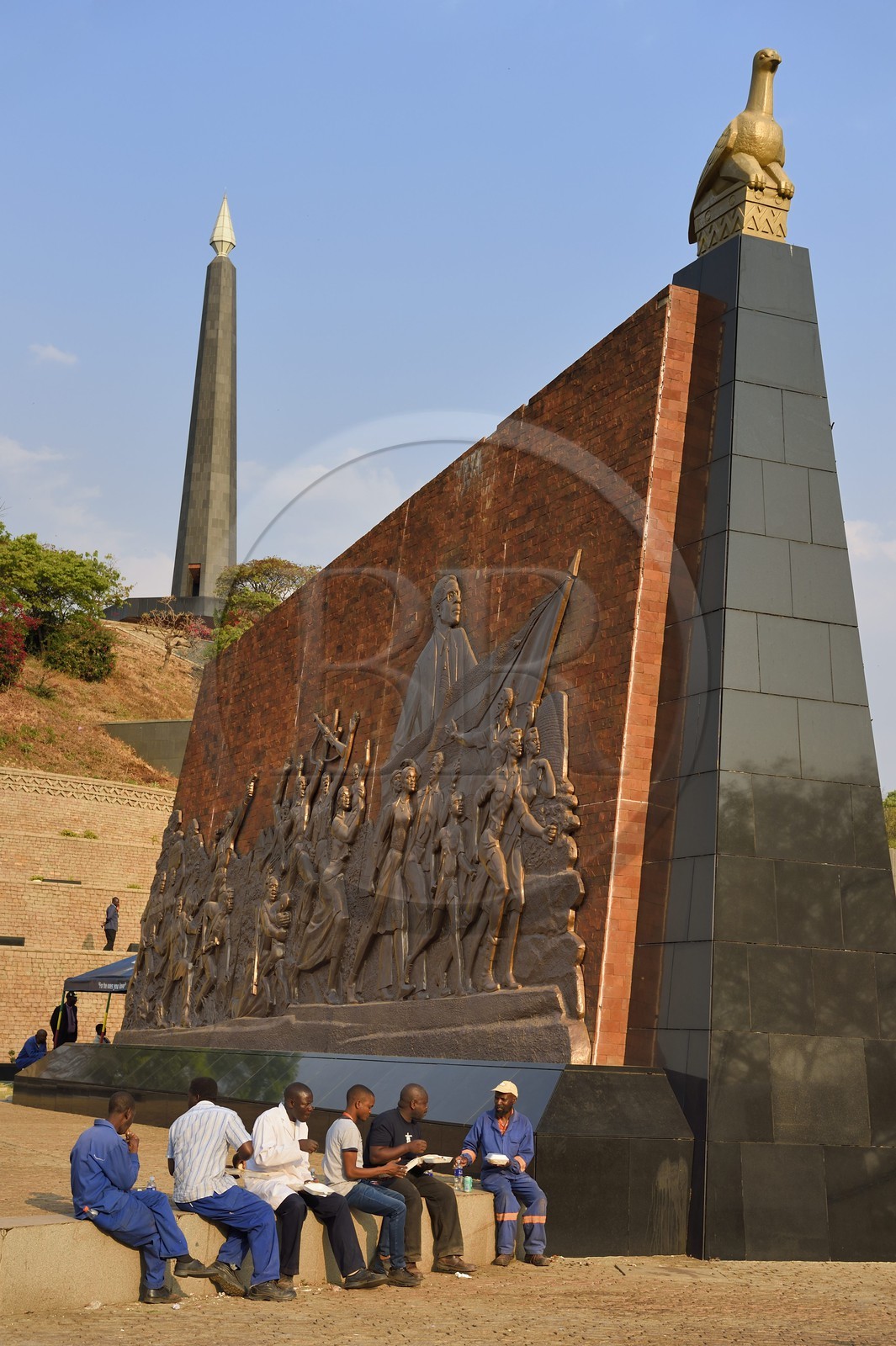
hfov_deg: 24.6
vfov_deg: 36.3
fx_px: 2055
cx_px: 448
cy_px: 673
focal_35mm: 55
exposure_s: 1/320
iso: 200
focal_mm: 55
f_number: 7.1
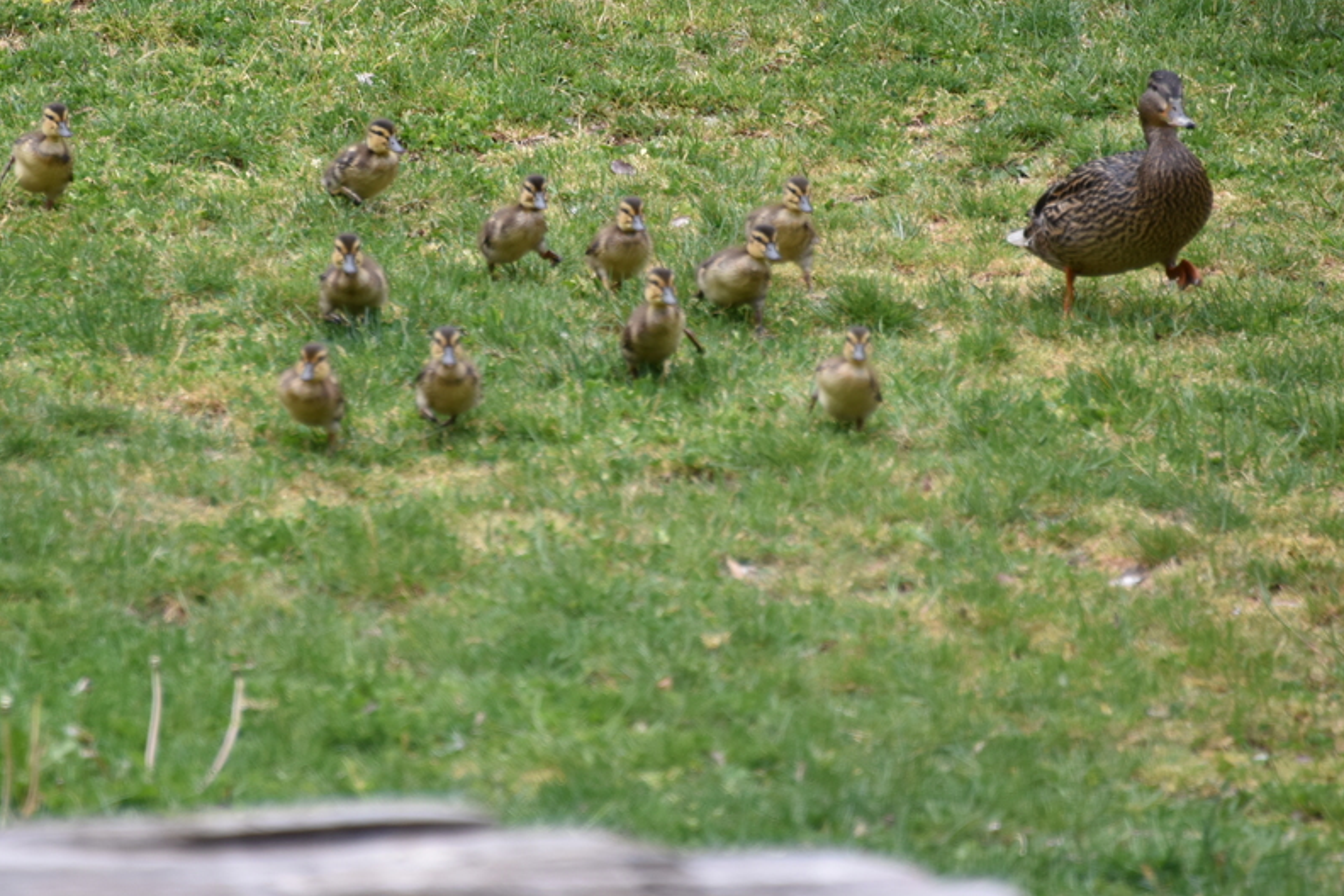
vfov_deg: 2.8
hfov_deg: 4.3
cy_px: 331
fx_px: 18105
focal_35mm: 485
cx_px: 501
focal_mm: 300
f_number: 5.6
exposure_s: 1/640
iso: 400
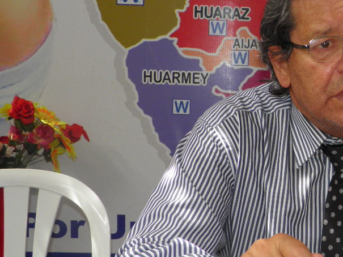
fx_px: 733
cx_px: 339
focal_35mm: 74
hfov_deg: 25.1
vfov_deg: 19.9
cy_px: 133
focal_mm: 6.3
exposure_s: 1/50
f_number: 3.1
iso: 100
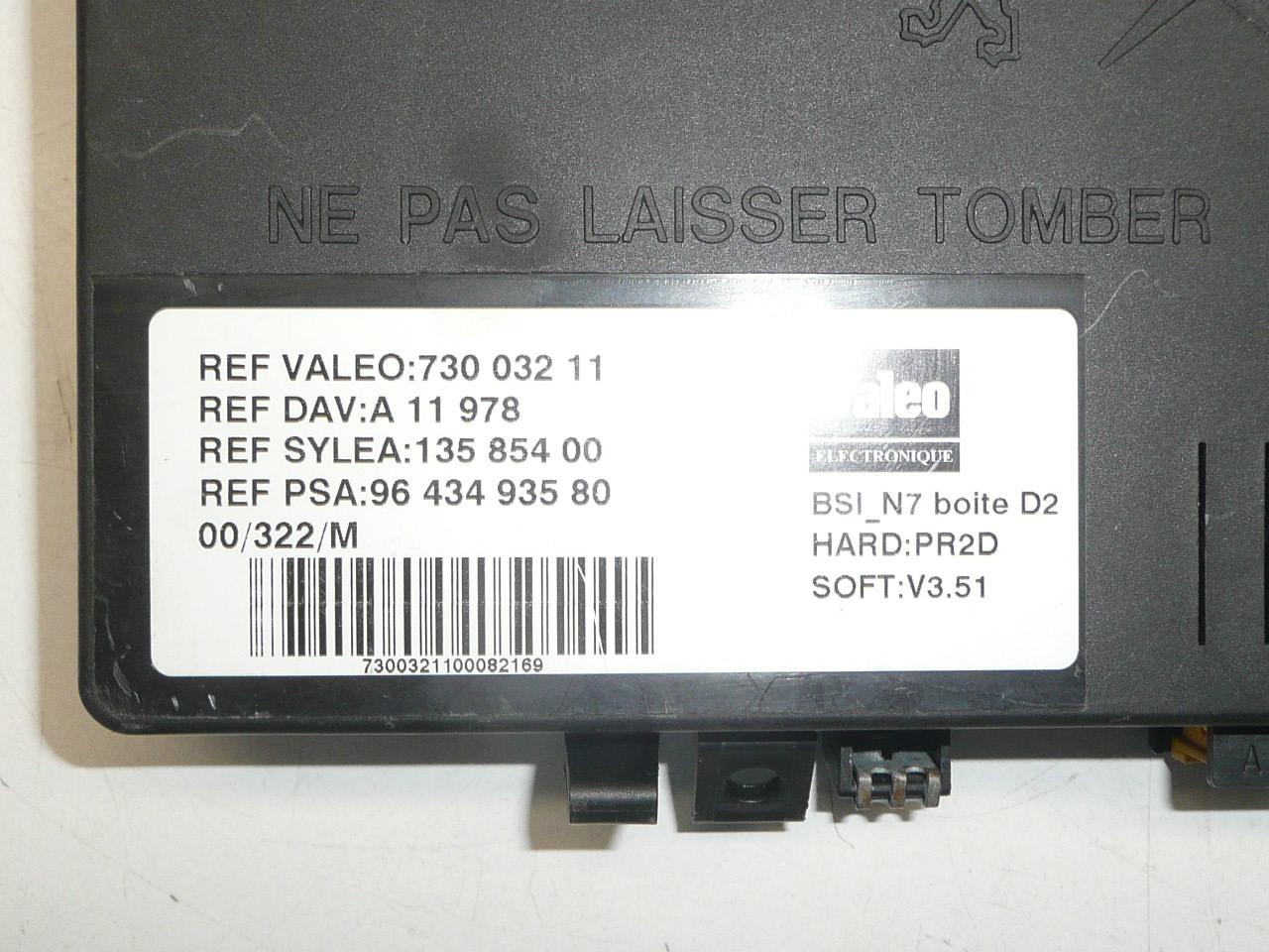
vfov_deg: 32.2
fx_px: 1650
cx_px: 634
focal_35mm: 45
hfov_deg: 42.1
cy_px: 476
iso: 100
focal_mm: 4.9
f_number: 3.4
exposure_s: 1/100
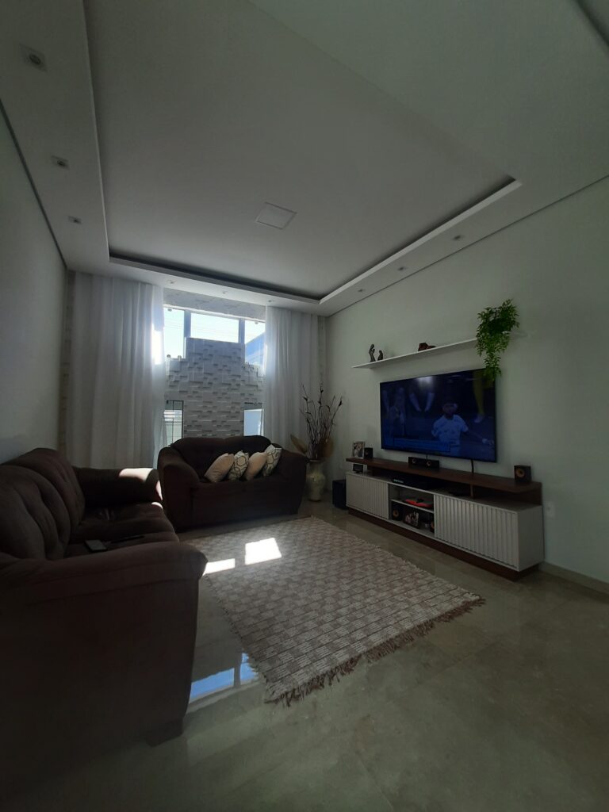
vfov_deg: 106.2
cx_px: 304
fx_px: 305
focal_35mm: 13
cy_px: 406
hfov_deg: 89.9
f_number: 2.2
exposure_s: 1/126
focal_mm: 1.42
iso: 40
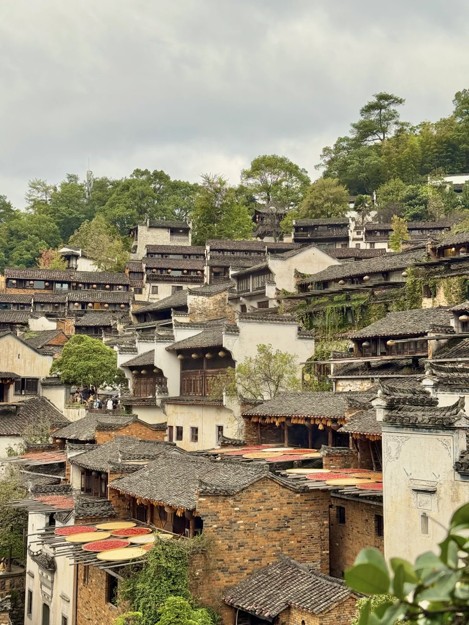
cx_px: 234
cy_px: 312
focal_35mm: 48
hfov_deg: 30.3
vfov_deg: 39.7
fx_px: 867
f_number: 1.78
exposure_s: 1/356
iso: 64
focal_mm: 6.76
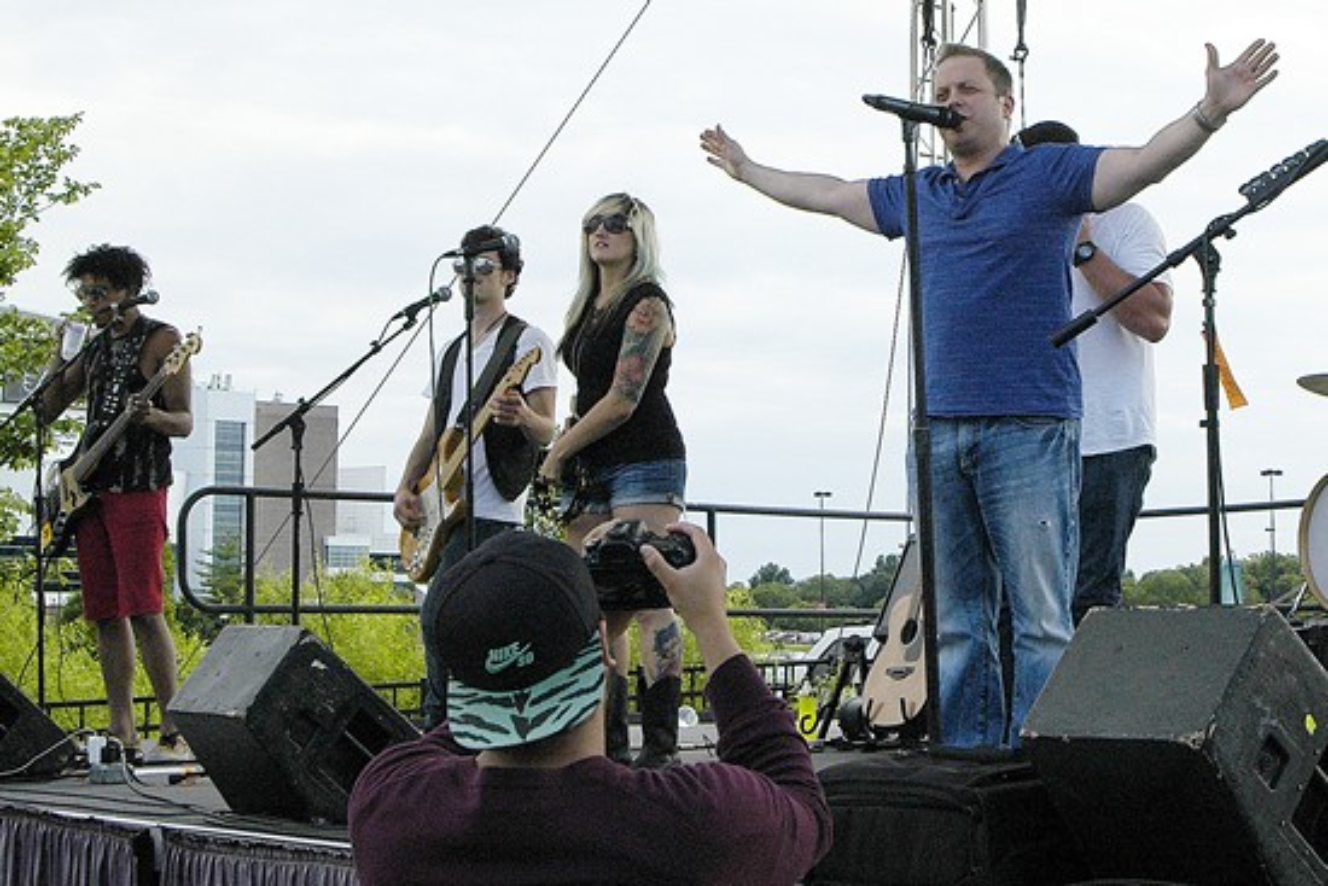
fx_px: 1550
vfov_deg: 31.9
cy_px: 443
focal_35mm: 42
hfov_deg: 46.4
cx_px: 664
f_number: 10
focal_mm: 28
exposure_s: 1/400
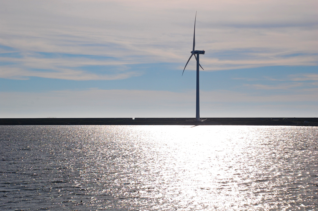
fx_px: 688
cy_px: 106
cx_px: 159
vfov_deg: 17.5
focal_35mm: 78
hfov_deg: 26.0
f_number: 10
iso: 200
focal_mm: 52
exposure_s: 1/1250
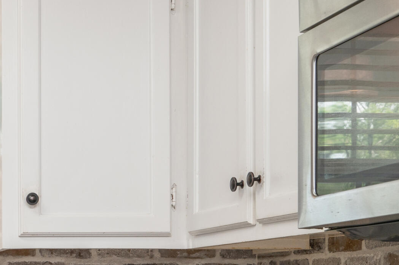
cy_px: 299
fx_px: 952
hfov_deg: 20.8
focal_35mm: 86
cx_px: -163
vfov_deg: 15.4
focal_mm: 30
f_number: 9
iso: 320
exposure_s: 1/30
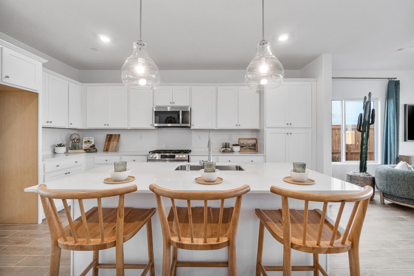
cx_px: 207
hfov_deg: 100.4
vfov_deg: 77.3
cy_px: 138
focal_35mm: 15
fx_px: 172
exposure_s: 1/6
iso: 250
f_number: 9
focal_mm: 10
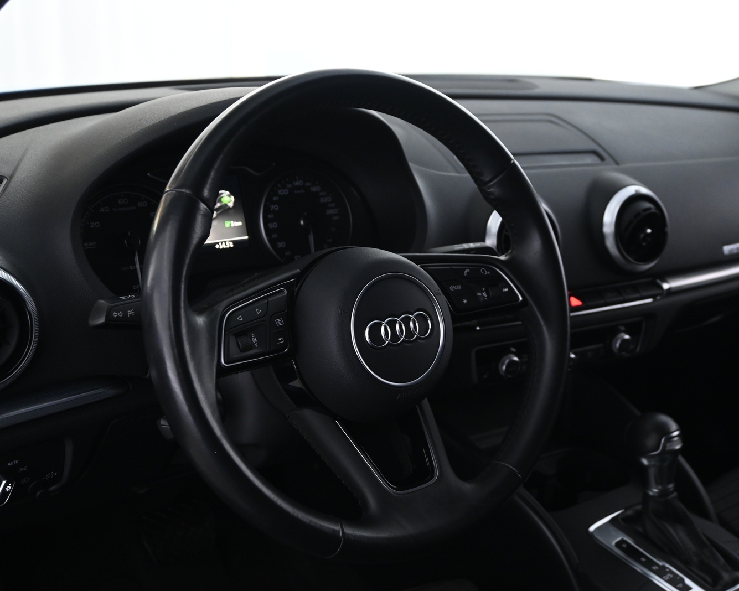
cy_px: 298
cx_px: 380
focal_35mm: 42
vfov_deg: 35.8
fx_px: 915
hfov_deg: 44.0
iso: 1600
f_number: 4.2
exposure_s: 1/15
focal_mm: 24.5
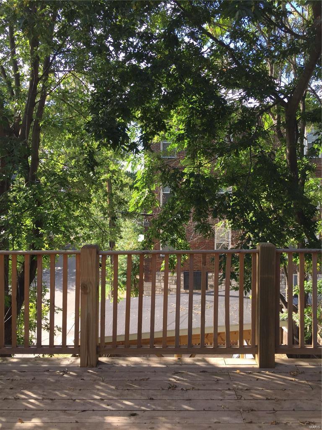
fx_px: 360
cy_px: 215
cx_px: 161
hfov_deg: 48.2
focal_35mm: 29
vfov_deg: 61.7
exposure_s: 1/314
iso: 32
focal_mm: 4.15
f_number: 2.2
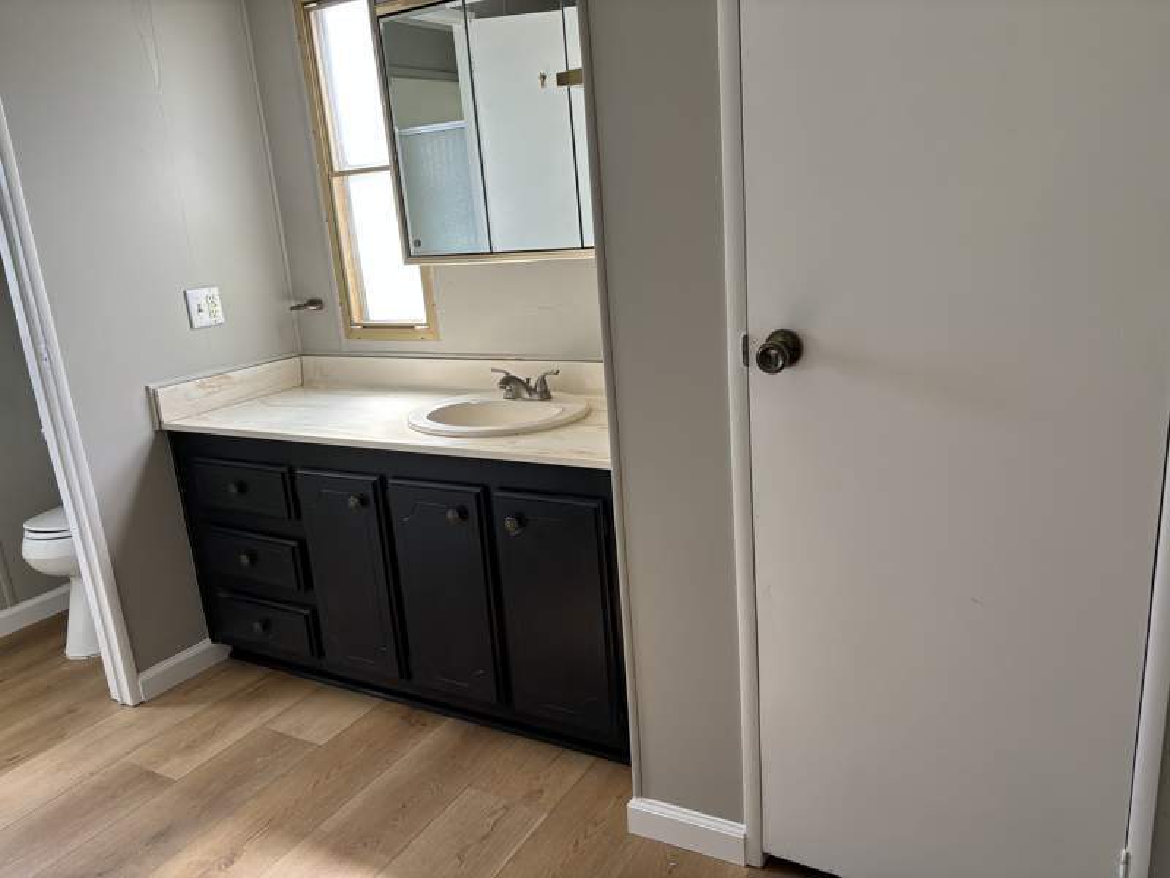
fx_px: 879
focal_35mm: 26
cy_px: 439
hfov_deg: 67.3
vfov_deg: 53.1
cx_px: 585
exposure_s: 1/121
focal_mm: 5.96
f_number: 1.6
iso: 64
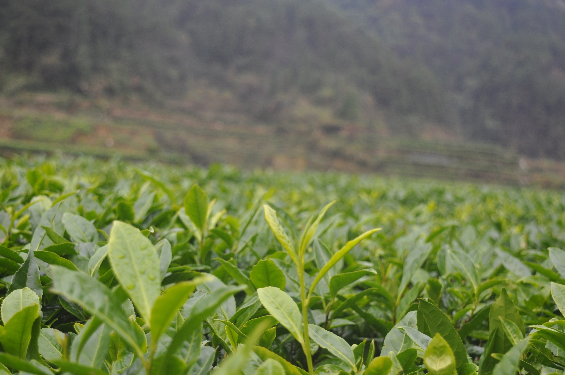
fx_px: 823
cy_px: 188
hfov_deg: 37.9
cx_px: 282
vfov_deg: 25.7
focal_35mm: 52
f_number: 4.5
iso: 400
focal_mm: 35
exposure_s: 1/90
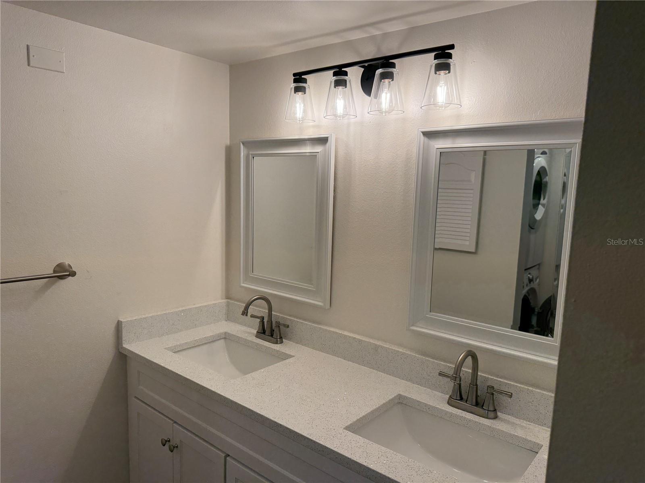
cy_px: 242
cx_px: 322
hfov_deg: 71.6
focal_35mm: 24
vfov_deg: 56.8
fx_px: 447
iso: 100
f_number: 1.78
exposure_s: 1/497
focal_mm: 6.76
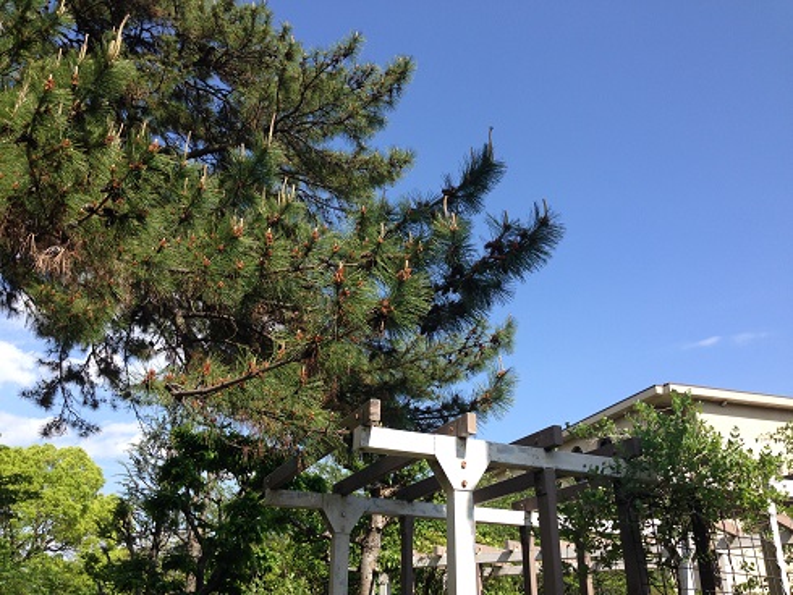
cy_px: 298
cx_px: 396
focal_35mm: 33
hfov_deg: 55.3
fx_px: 756
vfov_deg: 43.0
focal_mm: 4.12
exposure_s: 1/903
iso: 50
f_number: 2.4
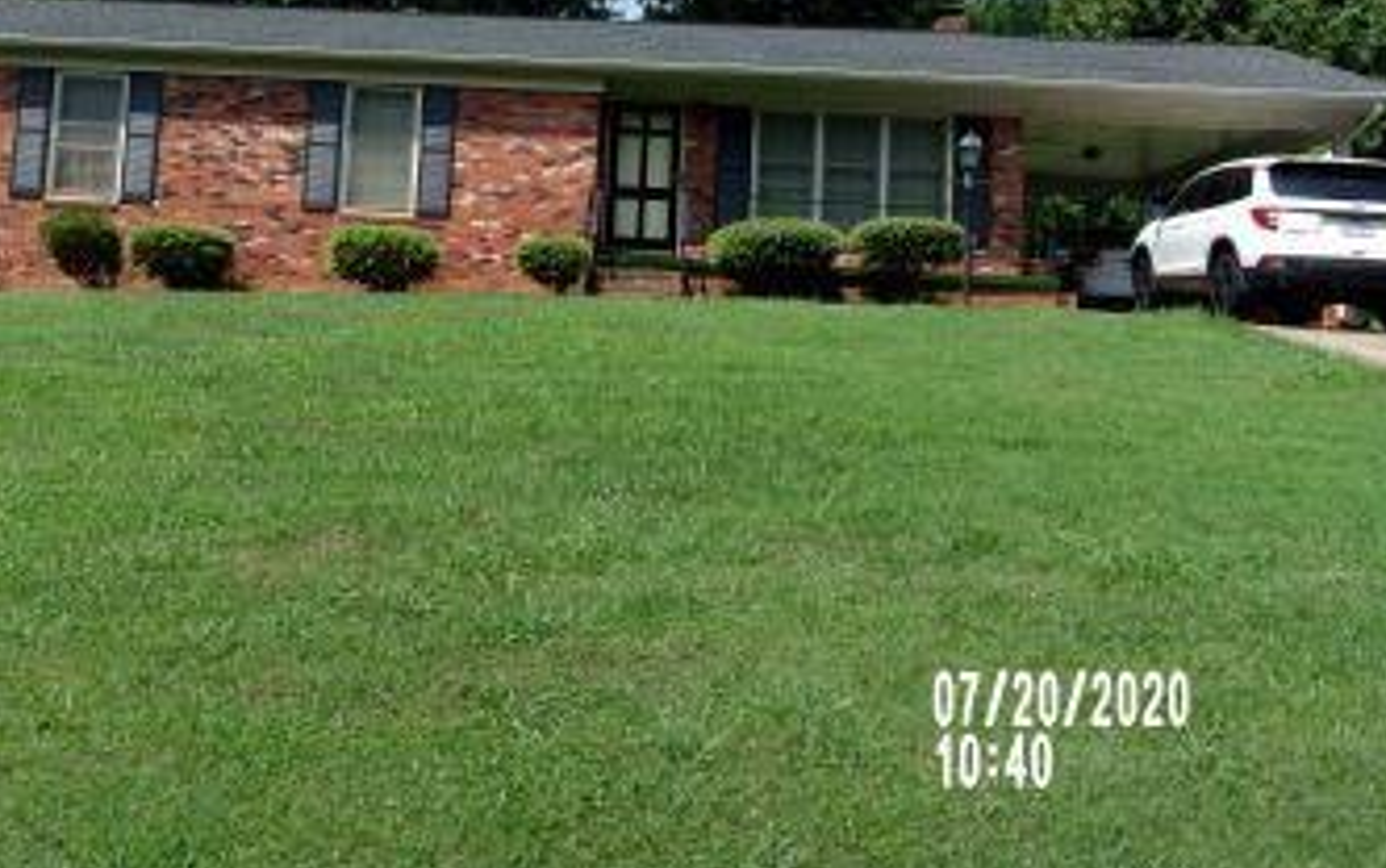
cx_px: 530
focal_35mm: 40
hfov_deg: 48.8
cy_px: 184
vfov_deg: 31.3
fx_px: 1512
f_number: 10.8
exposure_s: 1/210
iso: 200
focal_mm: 5.1
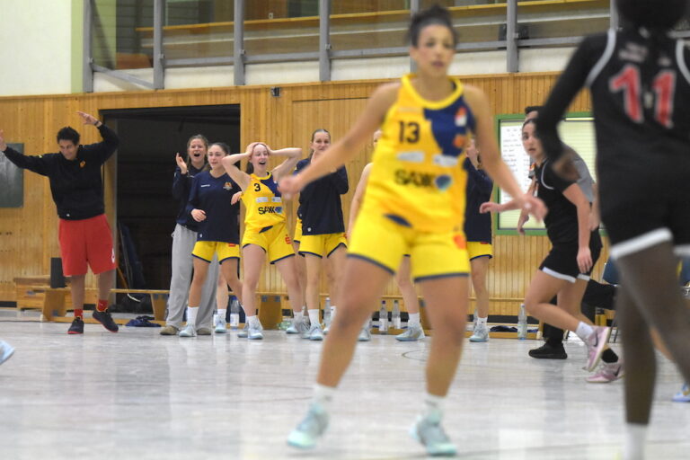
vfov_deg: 7.0
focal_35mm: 195
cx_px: 345
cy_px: 230
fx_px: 3737
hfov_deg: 10.5
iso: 4000
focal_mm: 130
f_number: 2.8
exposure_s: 1/800
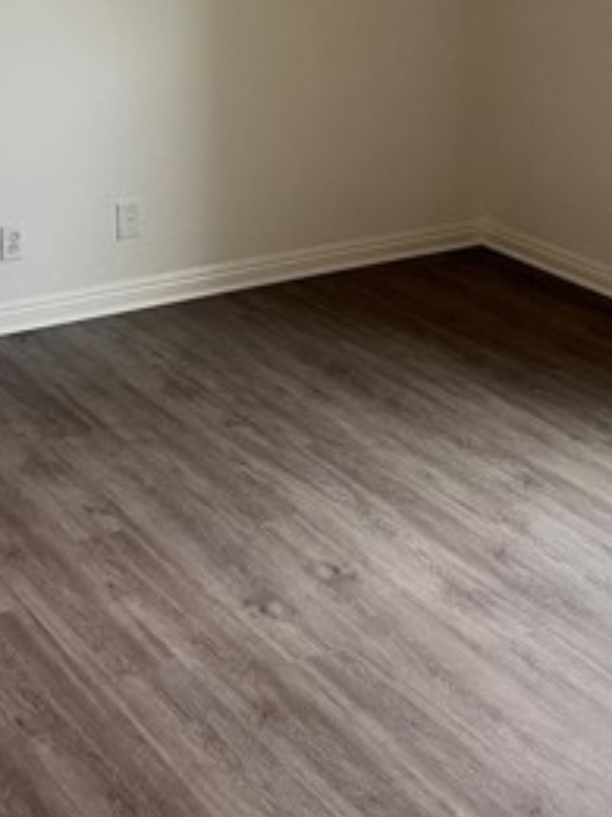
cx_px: 355
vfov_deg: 28.7
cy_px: 35
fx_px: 1509
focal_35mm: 64
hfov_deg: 22.9
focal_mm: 5.7
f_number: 1.5
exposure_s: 1/60
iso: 125
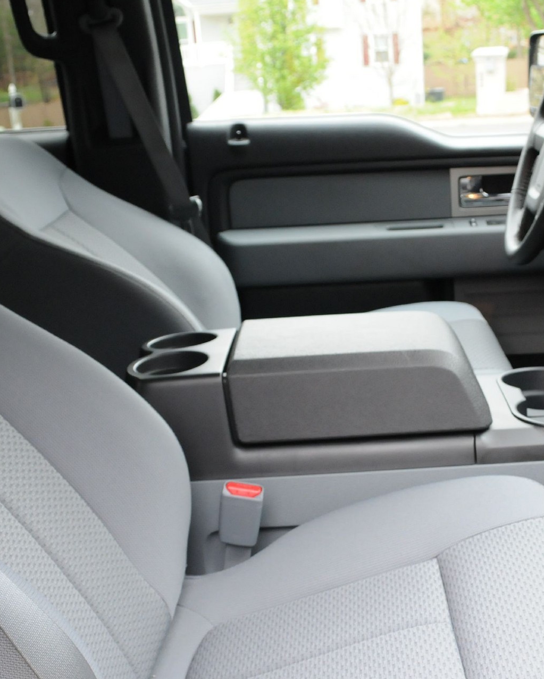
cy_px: 414
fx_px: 1106
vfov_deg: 34.0
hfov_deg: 27.5
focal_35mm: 55
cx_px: 356
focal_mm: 20
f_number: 5.6
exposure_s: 1/50
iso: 1000
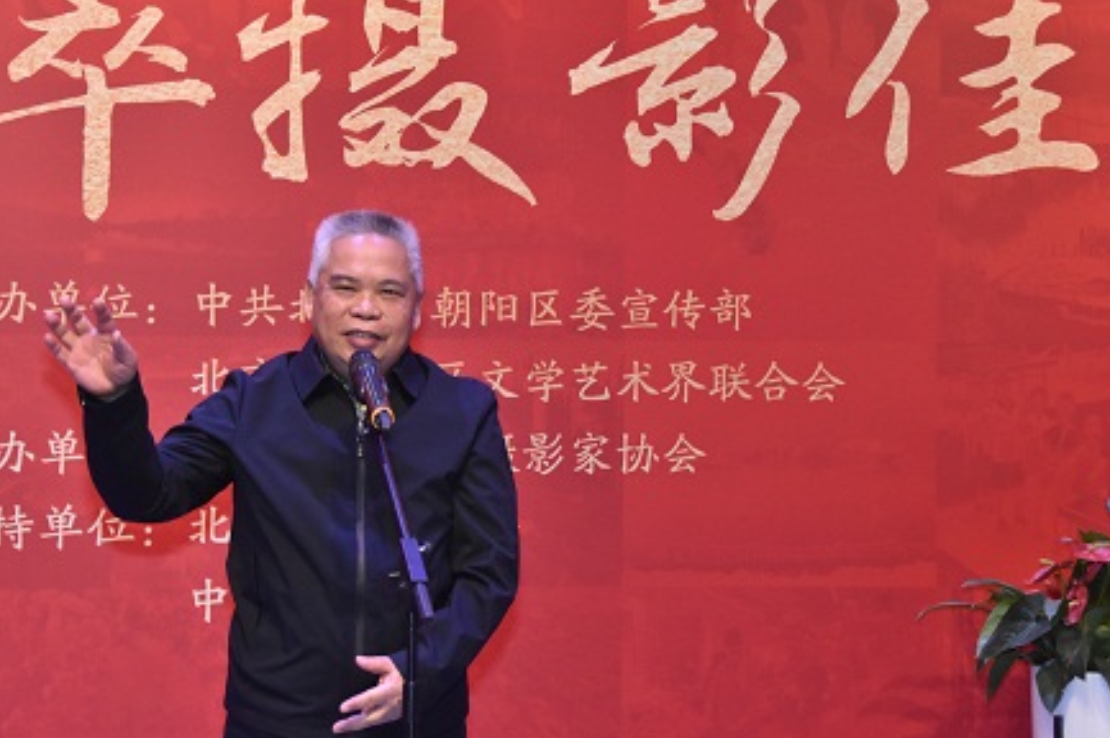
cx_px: 564
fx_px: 3468
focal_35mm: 113
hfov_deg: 18.2
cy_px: 319
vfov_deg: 12.1
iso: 2500
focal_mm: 65
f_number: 5
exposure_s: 1/125
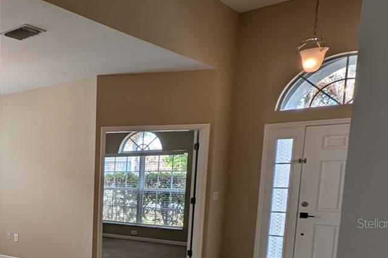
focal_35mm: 34
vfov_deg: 36.8
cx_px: -72
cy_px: 223
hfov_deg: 40.3
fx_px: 366
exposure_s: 1/179
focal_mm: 1.95
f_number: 2.2
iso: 45
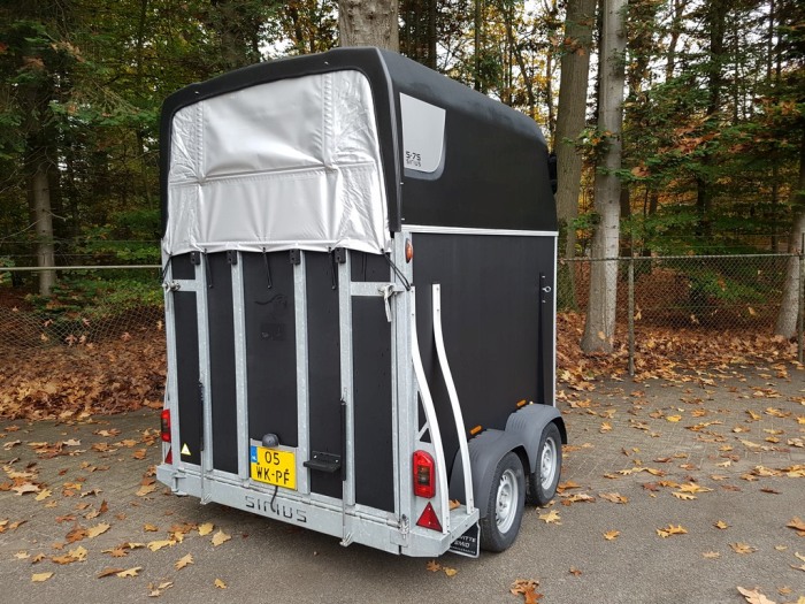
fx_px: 605
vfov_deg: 53.1
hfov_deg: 67.3
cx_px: 402
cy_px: 302
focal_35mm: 26
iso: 80
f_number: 1.7
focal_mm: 4.2
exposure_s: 1/100
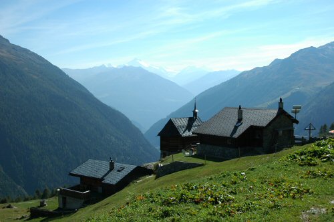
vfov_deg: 31.8
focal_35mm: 42
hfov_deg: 46.5
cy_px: 111
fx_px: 389
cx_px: 167
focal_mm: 28
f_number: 8
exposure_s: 1/500
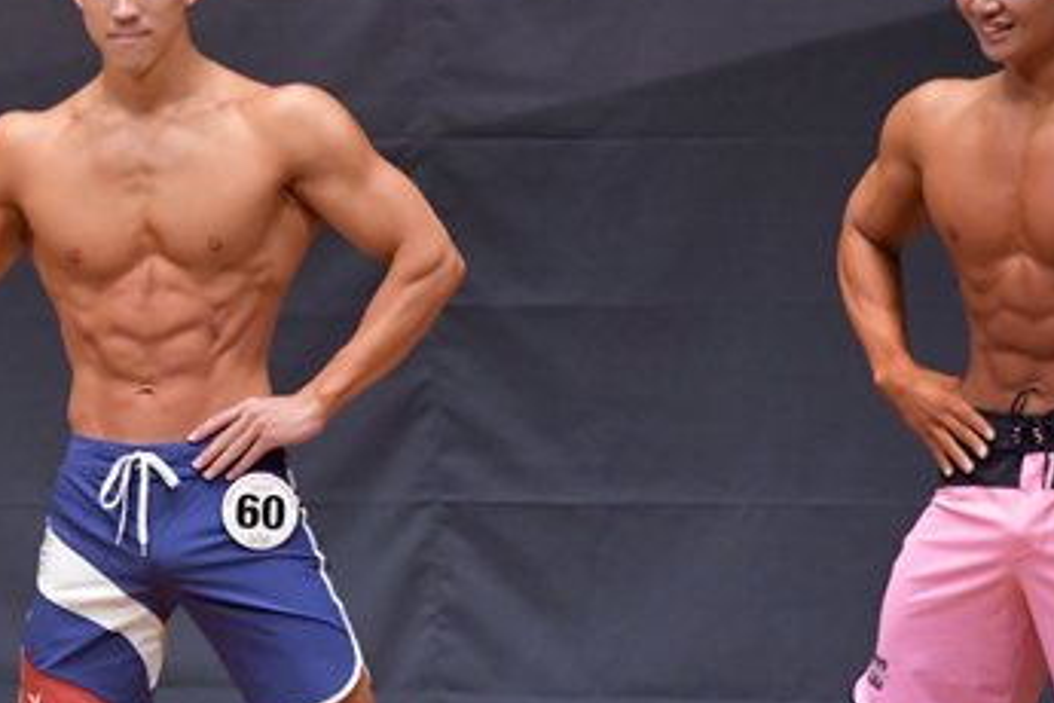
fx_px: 17741
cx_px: 289
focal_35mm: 606
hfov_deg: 3.4
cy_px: 400
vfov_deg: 2.3
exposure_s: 1/400
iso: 6400
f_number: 5.6
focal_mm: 180
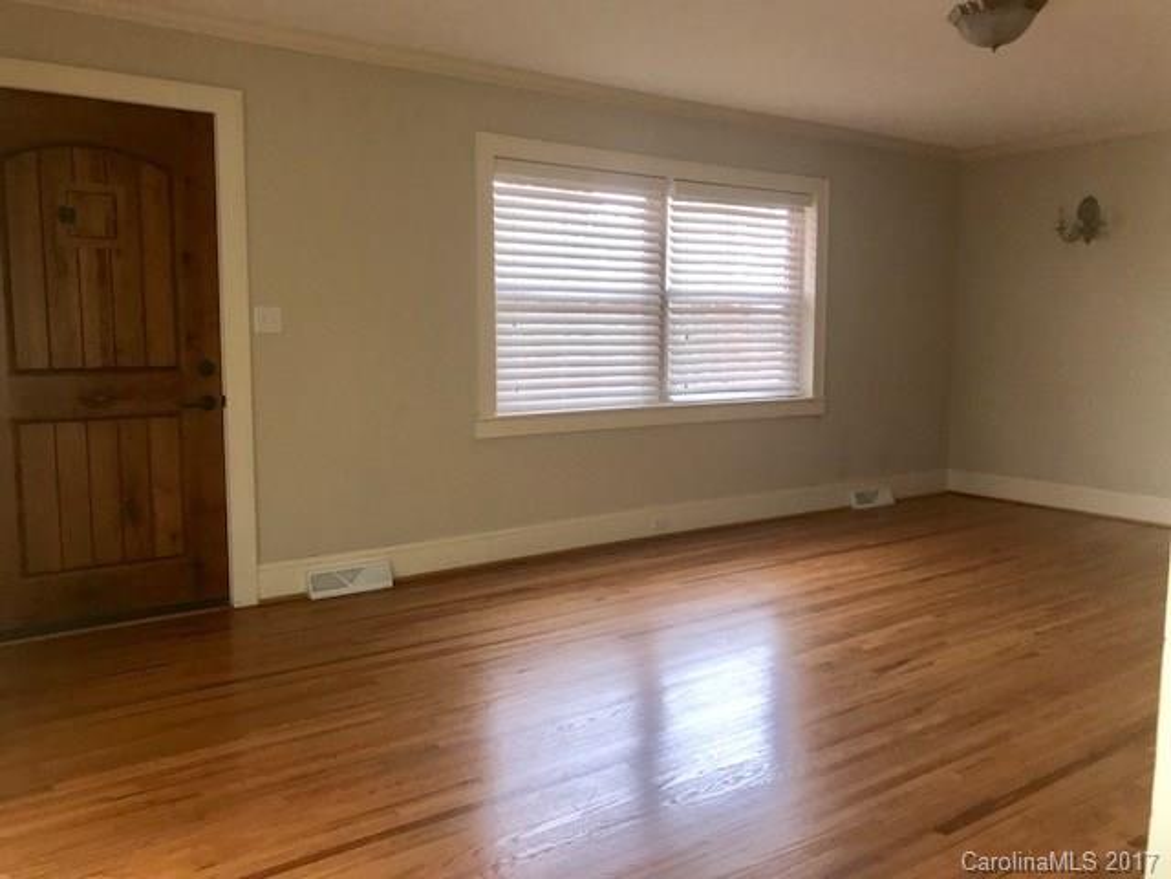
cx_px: 586
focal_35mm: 28
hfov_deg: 63.4
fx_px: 947
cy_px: 440
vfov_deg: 49.7
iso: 50
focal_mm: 3.99
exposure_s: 1/30
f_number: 1.8
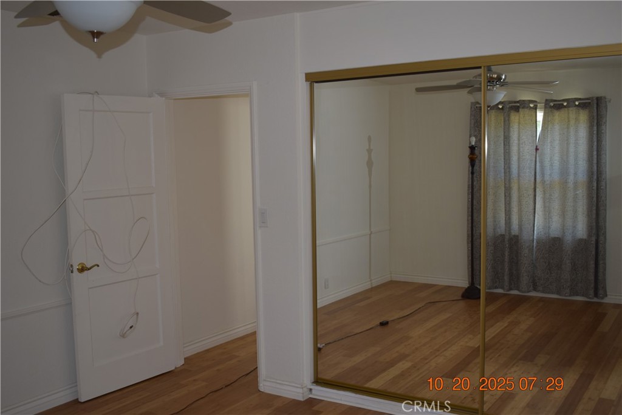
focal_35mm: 36
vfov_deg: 36.9
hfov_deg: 53.1
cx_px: 311
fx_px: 622
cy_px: 208
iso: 250
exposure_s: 1/30
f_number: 4
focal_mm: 24
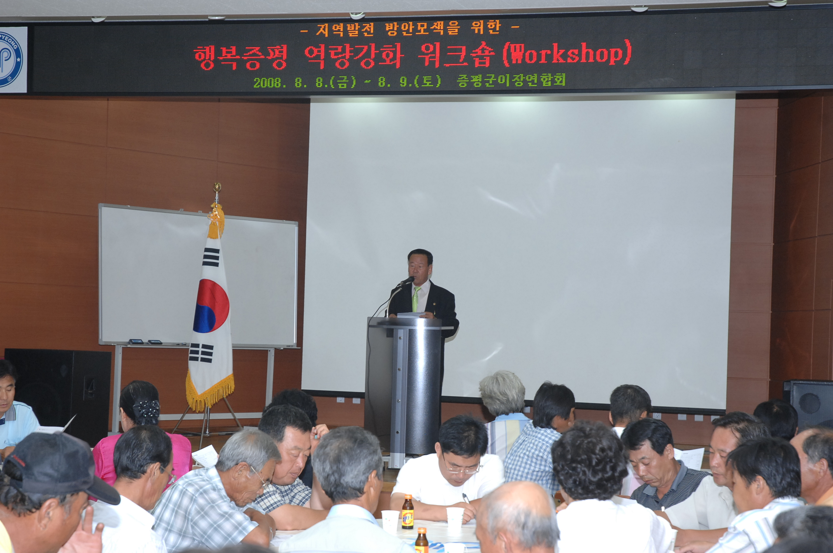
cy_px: 276
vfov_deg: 17.4
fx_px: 1803
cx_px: 416
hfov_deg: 26.0
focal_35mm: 78
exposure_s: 1/60
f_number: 5.6
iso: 400
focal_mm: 52
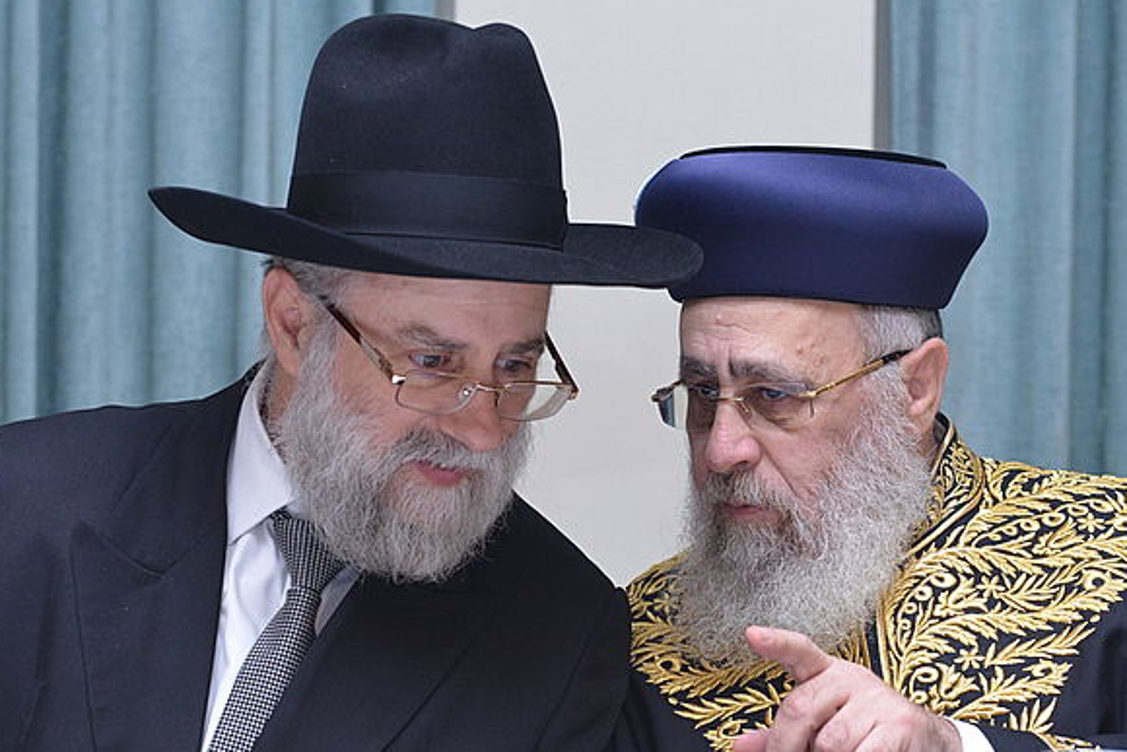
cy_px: 495
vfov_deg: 15.0
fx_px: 2849
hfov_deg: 22.4
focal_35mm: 91
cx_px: 517
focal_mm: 66
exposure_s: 1/250
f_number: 5.6
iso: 2500
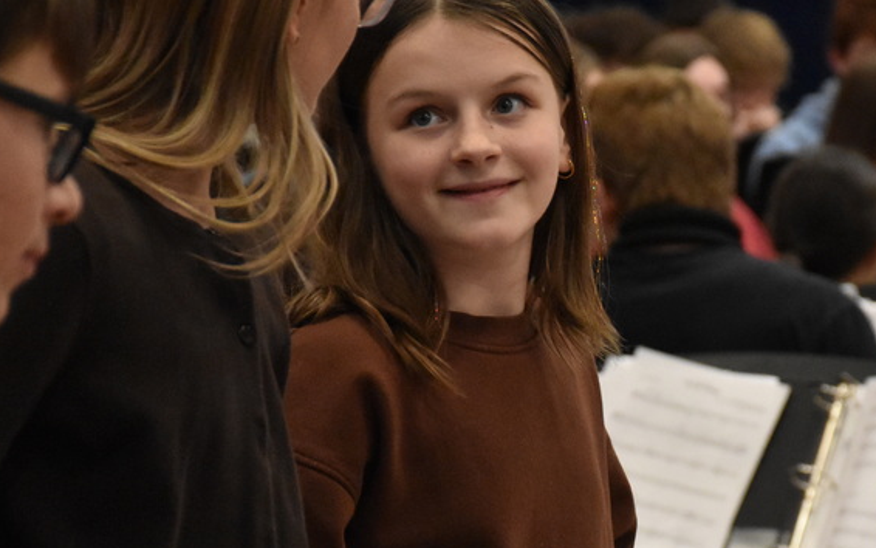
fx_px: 7402
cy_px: 405
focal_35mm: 310
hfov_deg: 6.8
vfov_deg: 4.2
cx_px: 614
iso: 5000
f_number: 5.6
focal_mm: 112
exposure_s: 1/400
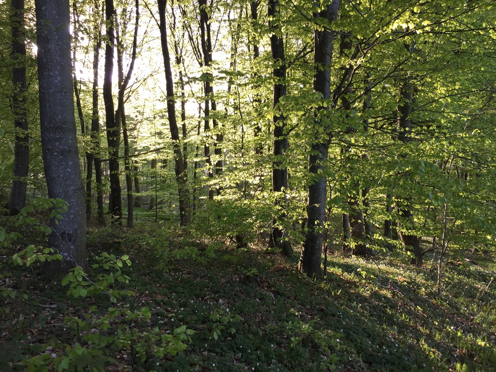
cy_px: 186
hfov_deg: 61.7
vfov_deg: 48.2
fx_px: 416
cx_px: 248
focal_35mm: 29
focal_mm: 4.15
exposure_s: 1/112
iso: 32
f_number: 2.2
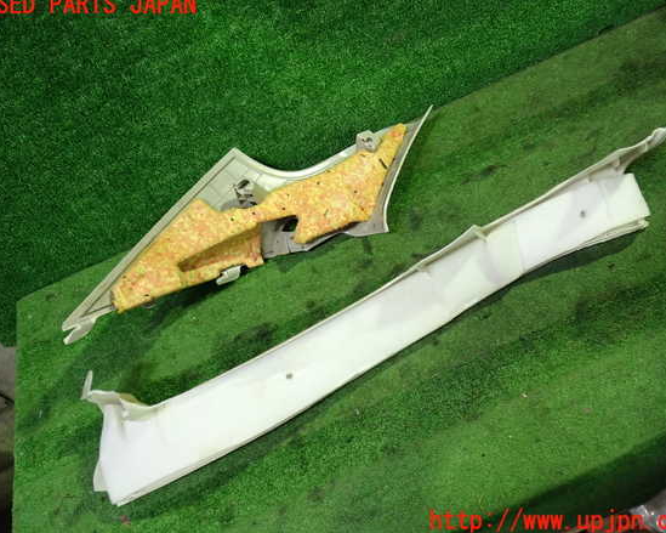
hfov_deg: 55.7
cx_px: 340
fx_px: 631
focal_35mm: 32
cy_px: 263
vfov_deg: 45.8
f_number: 2.3
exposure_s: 1/30
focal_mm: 5.4
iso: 400
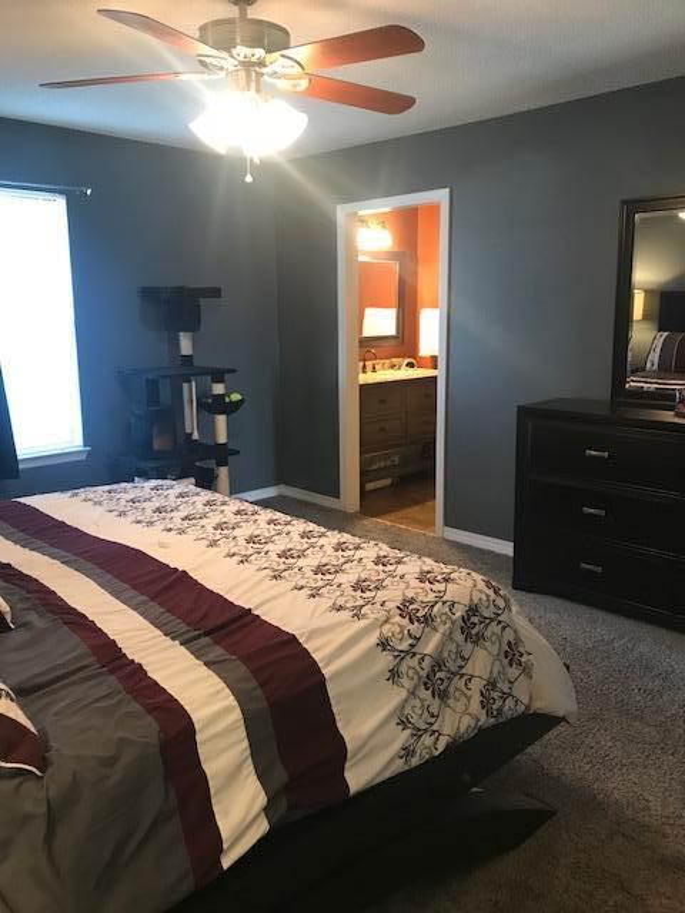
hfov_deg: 49.7
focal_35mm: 28
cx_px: 342
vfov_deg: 63.4
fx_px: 739
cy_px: 456
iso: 80
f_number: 1.8
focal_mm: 3.99
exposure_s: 1/15
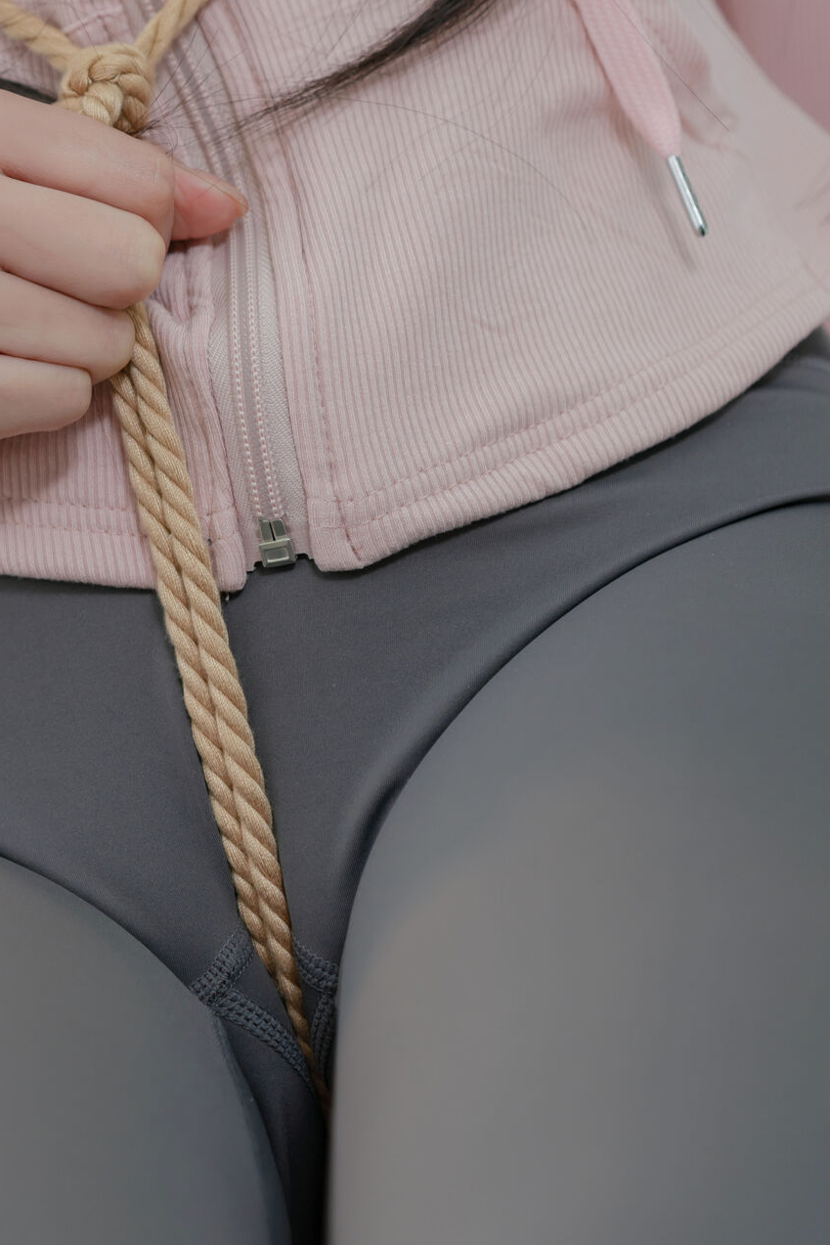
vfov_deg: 12.9
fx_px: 5497
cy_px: 346
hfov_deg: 8.6
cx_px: 186
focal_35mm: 159
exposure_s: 1/80
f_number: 2.8
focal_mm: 75
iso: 100
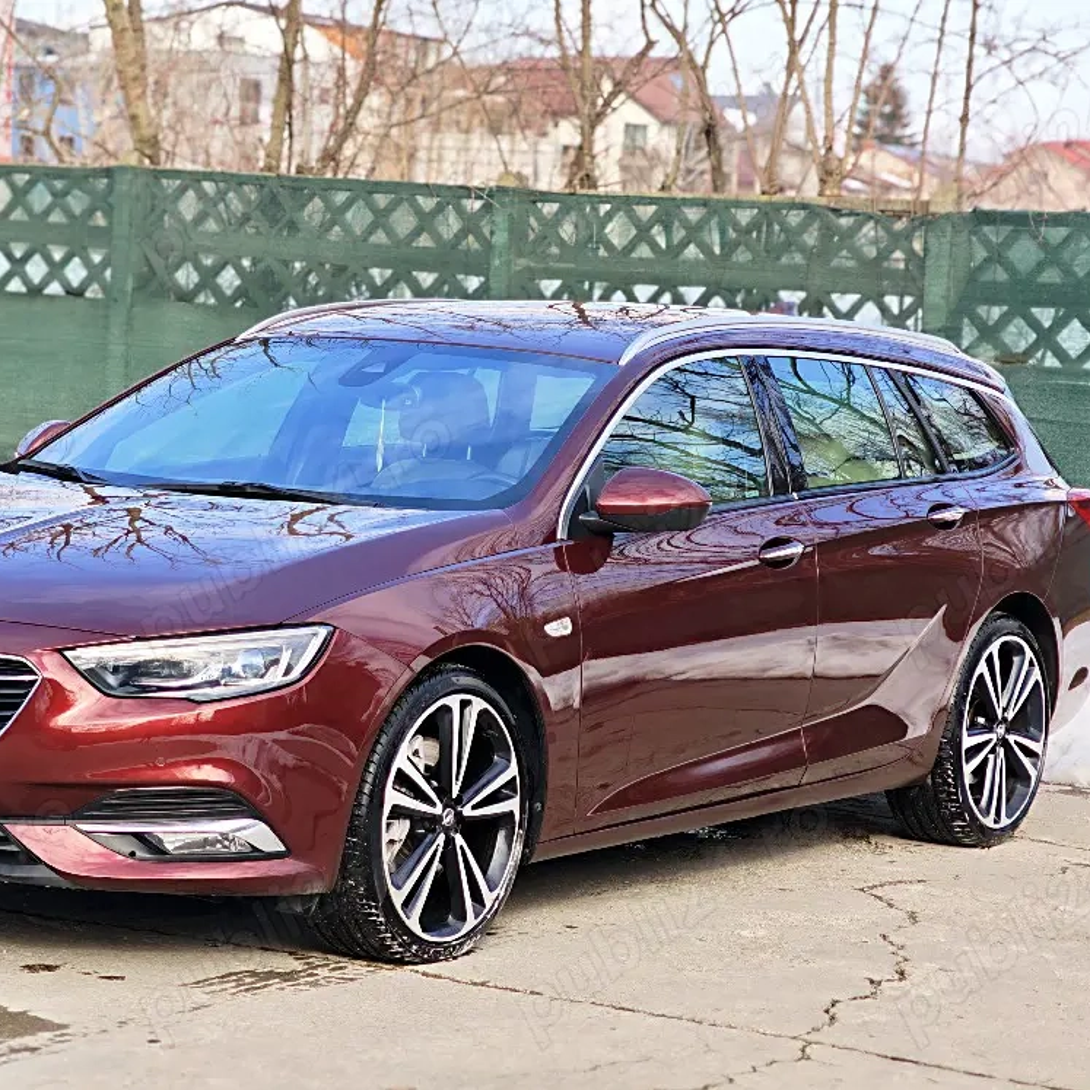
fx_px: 3456
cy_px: 546
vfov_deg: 17.9
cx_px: 391
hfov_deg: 17.9
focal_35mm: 97
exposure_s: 1/1250
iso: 50
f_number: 1.8
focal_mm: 11.5
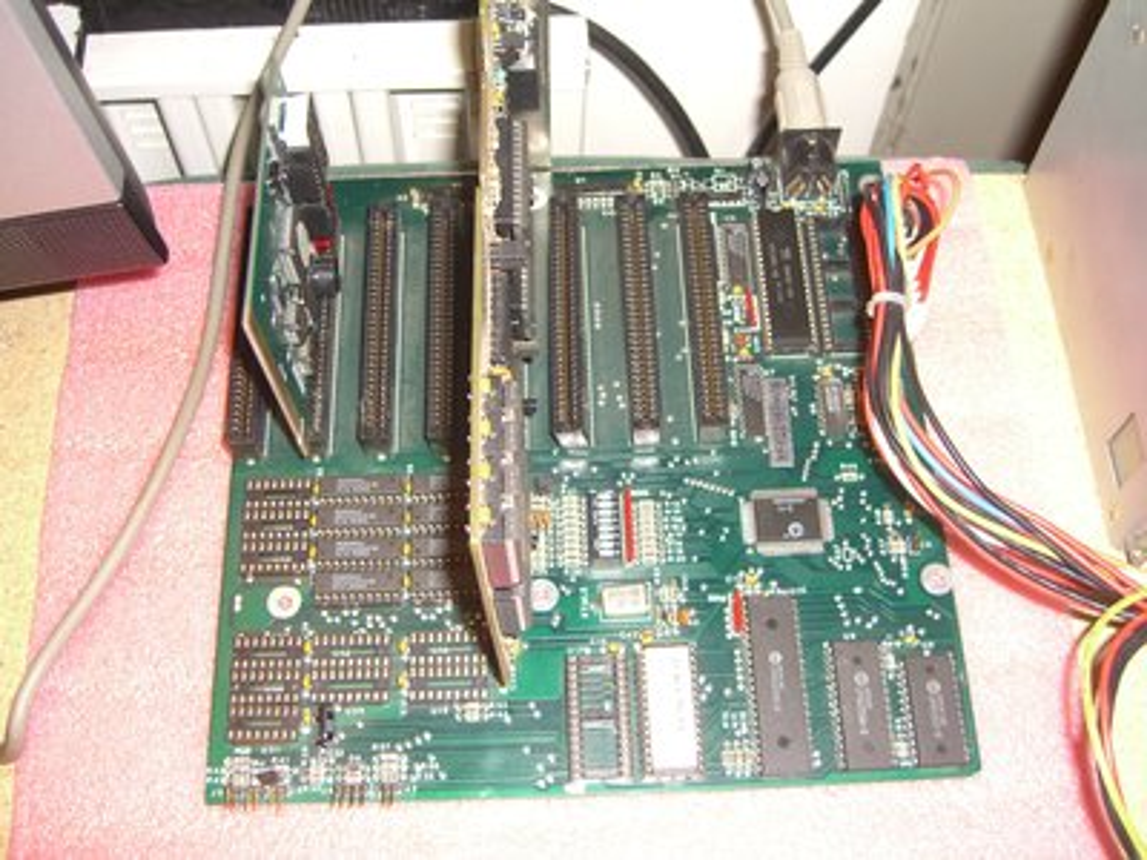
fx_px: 1259
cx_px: 574
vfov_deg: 37.7
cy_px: 430
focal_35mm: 38
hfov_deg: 49.0
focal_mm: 7.9
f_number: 2.8
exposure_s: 1/60
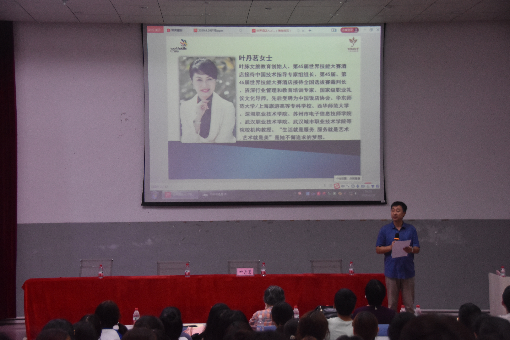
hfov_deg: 27.0
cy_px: 170
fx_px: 1063
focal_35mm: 75
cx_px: 255
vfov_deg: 18.2
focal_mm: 50
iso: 1600
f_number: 4.8
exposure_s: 1/180
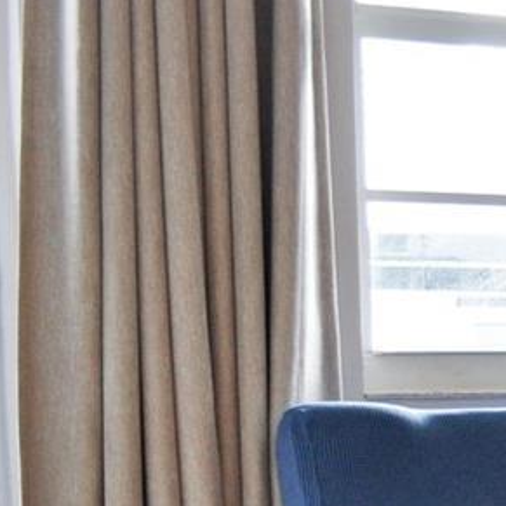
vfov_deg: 13.4
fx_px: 2084
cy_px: 640
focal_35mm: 126
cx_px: 1328
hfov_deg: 11.0
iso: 400
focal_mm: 18
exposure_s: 1/30
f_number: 3.5
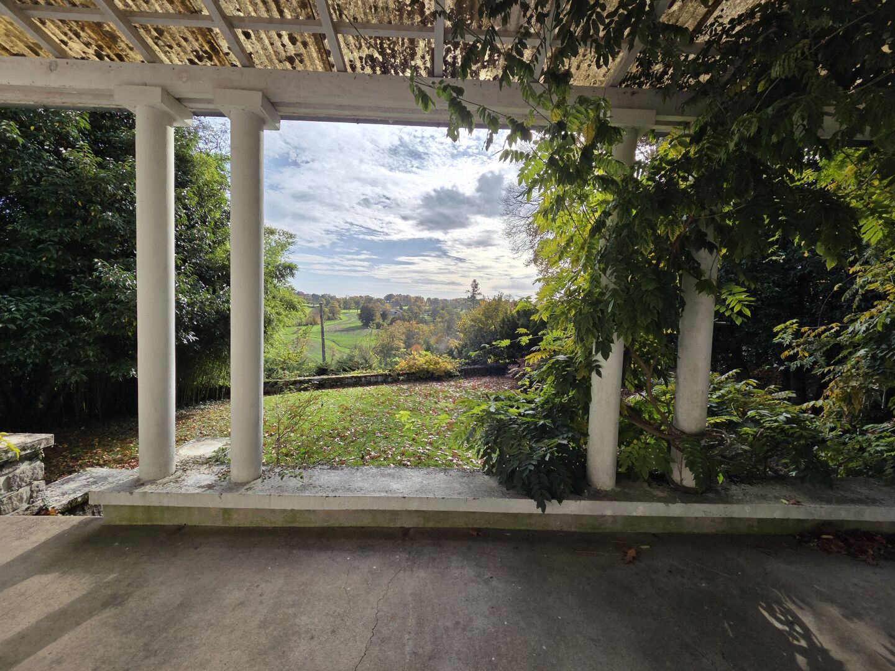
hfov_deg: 106.2
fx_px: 336
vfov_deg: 89.9
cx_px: 448
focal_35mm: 13
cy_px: 336
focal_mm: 2.2
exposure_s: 1/1135
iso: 50
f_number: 2.2
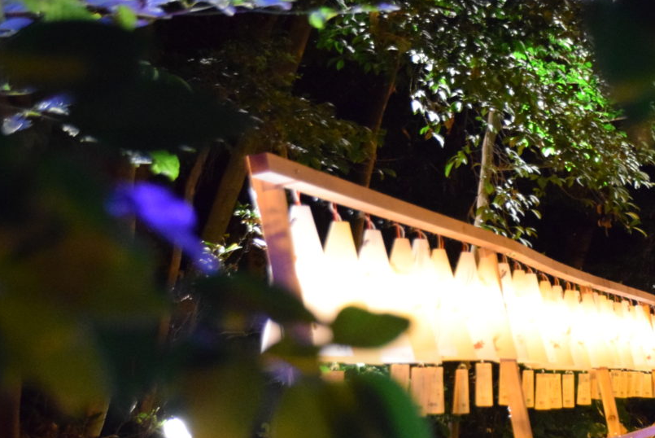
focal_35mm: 126
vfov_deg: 10.9
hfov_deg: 16.2
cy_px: 338
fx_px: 2294
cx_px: 469
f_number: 4.8
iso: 6400
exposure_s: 1/15
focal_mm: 52
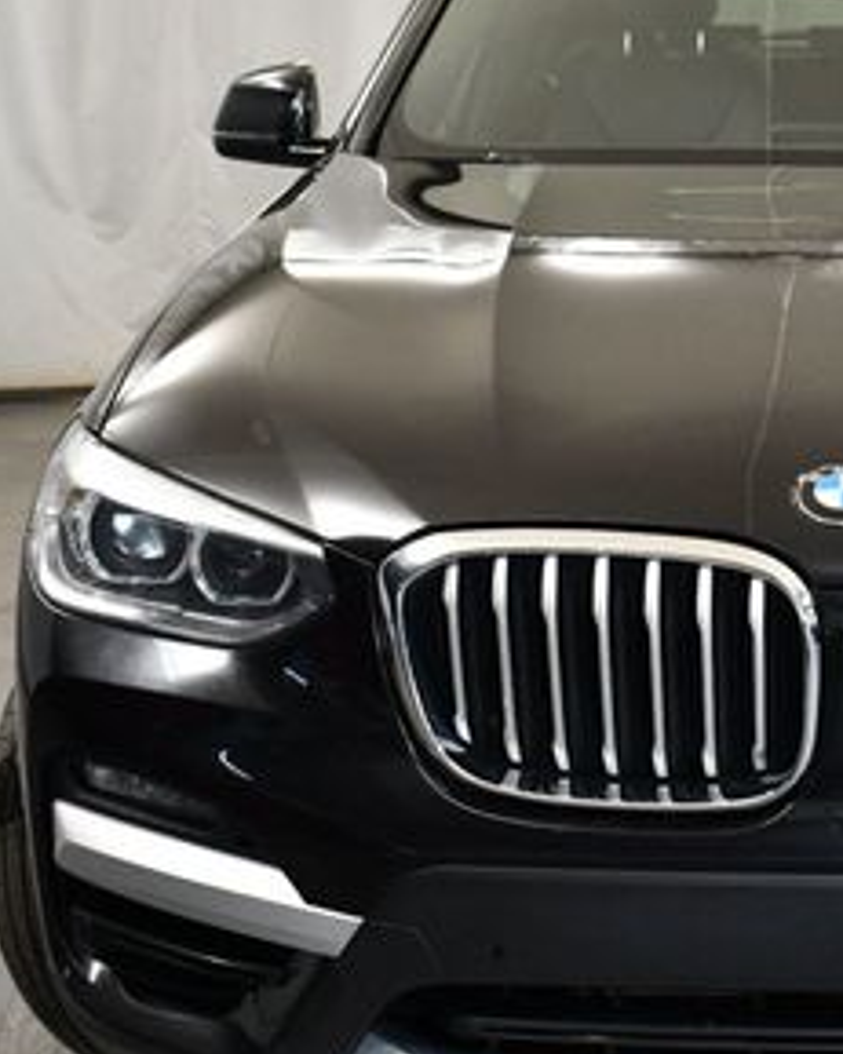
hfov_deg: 19.8
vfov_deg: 25.3
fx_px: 2340
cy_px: 412
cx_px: 854
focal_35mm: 75
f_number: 3.5
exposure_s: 1/125
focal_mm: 18
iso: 1250
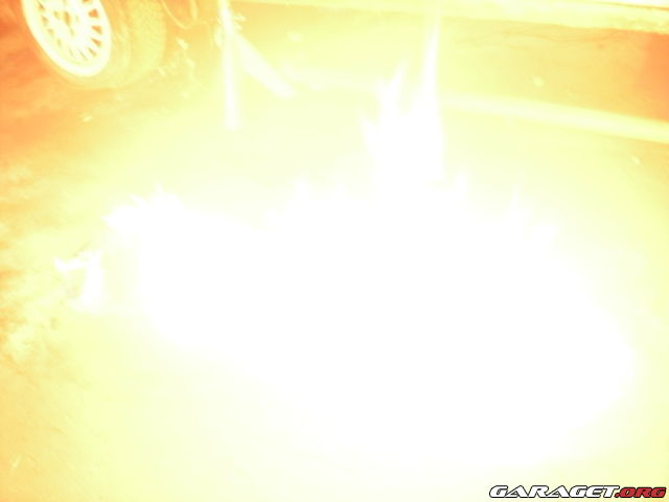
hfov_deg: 49.0
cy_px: 251
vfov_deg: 37.7
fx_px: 734
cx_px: 334
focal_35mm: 38
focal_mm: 6.3
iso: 800
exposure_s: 1/3
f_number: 3.1
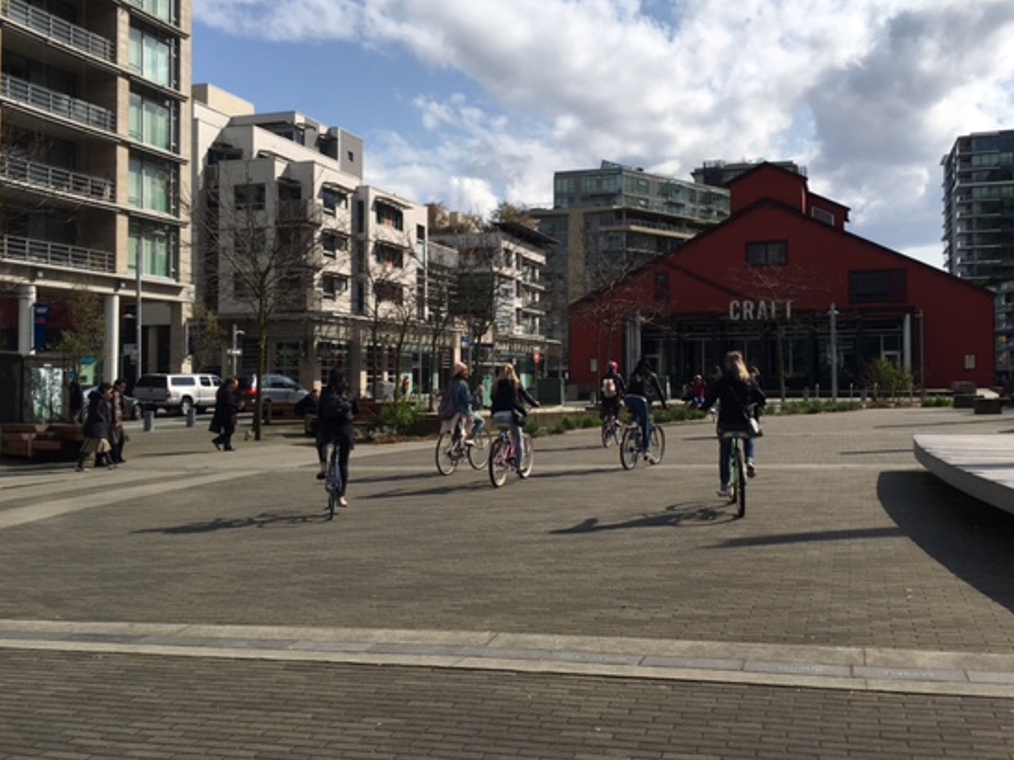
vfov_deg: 41.7
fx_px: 996
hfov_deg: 53.9
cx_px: 540
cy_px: 355
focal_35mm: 34
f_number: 2.2
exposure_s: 1/2849
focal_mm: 4.15
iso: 25
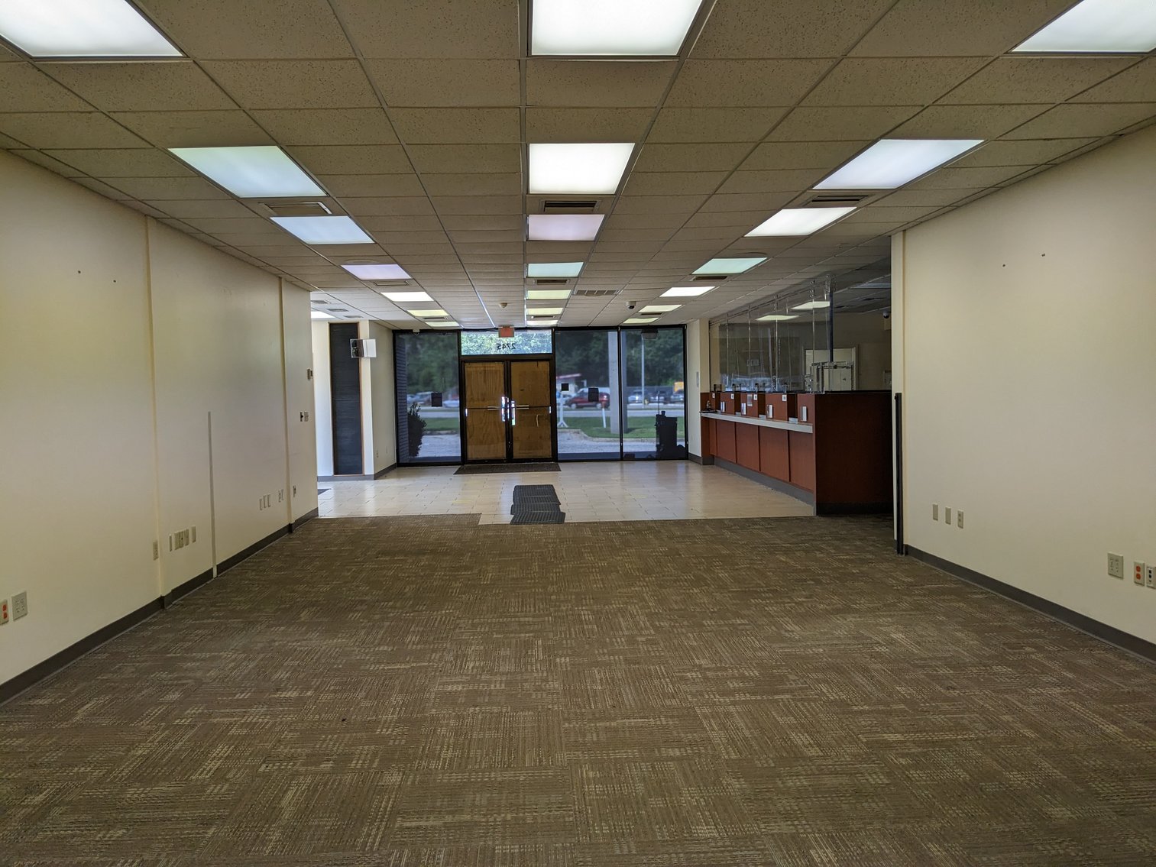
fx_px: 902
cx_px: 578
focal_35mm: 27
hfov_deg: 65.3
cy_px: 434
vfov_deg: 51.4
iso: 46
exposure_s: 1/244
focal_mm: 4.38
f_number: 1.73
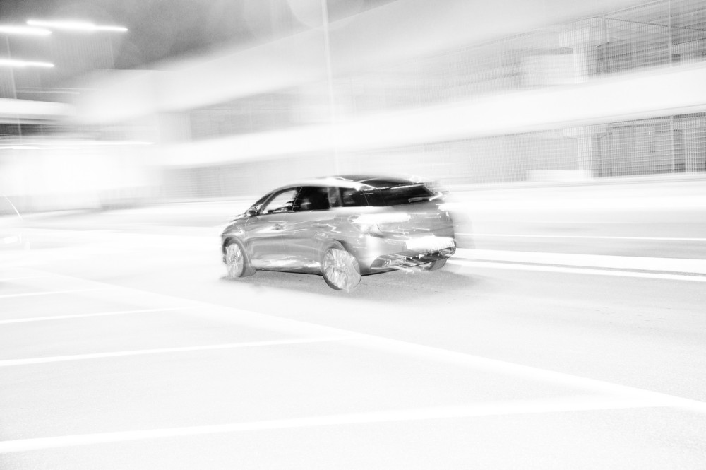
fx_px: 745
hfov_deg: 50.7
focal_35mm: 38
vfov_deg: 35.0
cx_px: 353
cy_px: 235
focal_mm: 38
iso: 3200
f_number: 6.3
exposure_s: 1/5
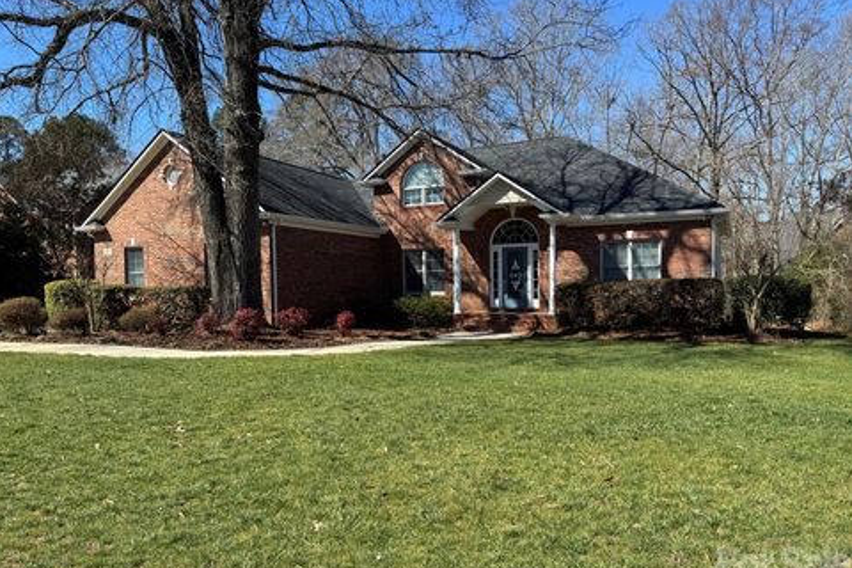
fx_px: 615
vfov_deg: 49.5
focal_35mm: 26
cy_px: 299
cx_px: 412
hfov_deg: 69.4
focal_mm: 6.76
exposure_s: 1/2415
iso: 80
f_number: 1.78
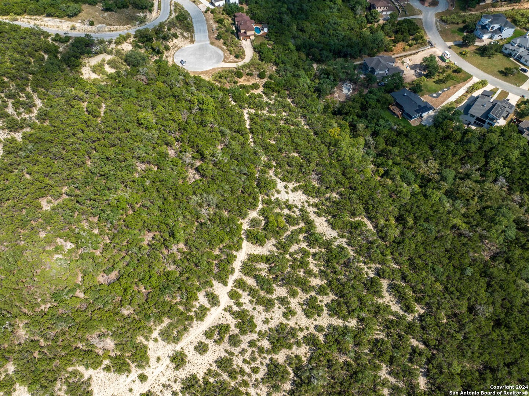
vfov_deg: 56.8
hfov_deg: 71.6
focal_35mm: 24
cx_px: 264
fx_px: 367
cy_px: 198
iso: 100
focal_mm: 12.29
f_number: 2.8
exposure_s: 1/2000
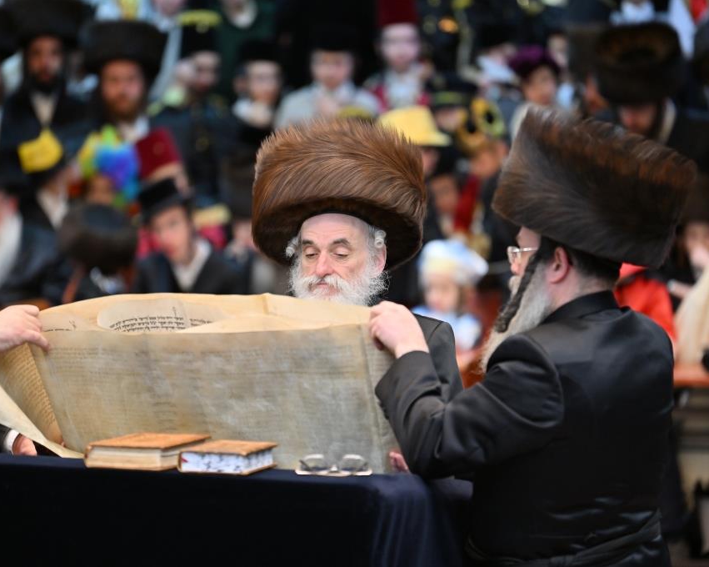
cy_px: 283
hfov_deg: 8.6
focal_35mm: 226
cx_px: 316
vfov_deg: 6.8
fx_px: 4740
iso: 640
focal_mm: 200
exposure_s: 1/400
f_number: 2.8
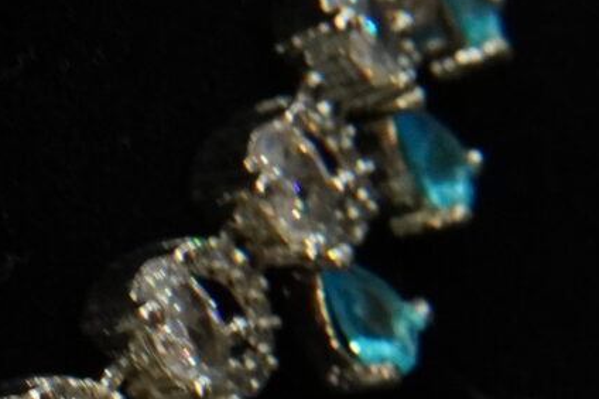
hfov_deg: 7.2
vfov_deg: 5.0
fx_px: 4522
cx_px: -737
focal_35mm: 272
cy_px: 749
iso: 2000
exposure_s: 1/80
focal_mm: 30
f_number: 8
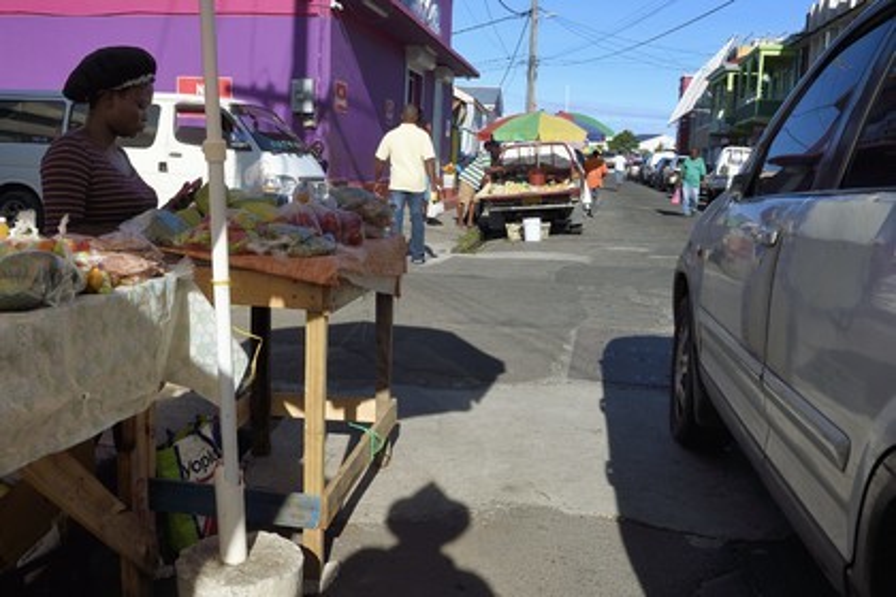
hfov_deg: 63.7
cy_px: 298
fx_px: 722
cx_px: 448
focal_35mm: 29
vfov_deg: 45.0
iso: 200
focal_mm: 29
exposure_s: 1/320
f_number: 13
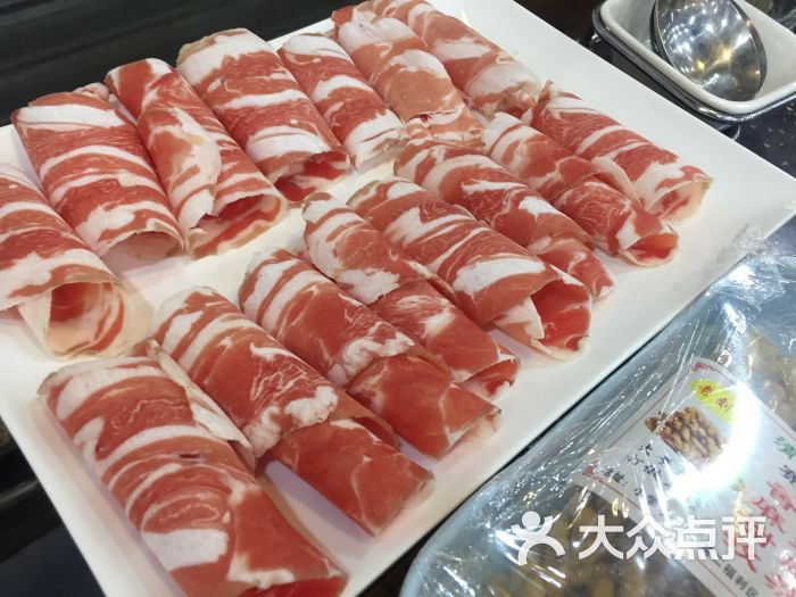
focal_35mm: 29
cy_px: 298
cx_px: 398
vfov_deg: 48.2
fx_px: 667
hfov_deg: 61.7
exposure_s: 1/33
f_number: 2.2
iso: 125
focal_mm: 4.15
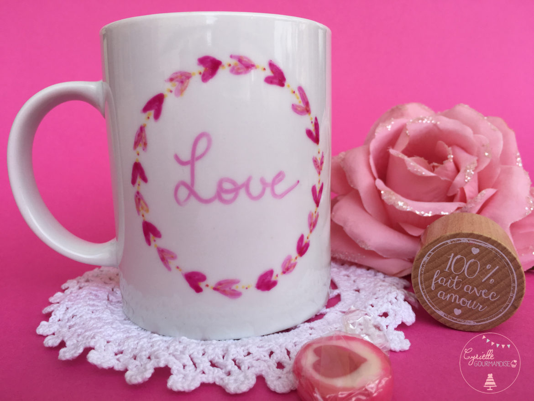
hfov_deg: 61.6
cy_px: 200
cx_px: 267
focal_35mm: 29
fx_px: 447
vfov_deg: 48.2
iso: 25
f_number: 2.2
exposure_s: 1/450
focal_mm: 4.15
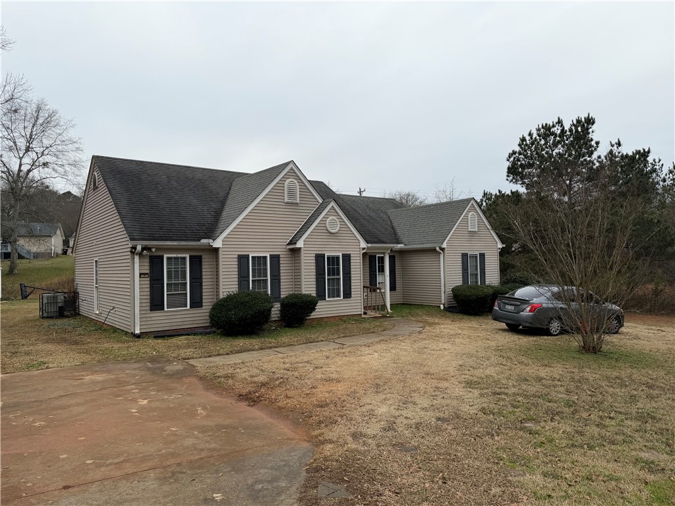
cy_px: 253
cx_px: 338
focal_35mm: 24
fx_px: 468
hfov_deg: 71.6
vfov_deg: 56.8
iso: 80
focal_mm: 6.76
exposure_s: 1/1464
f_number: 1.78
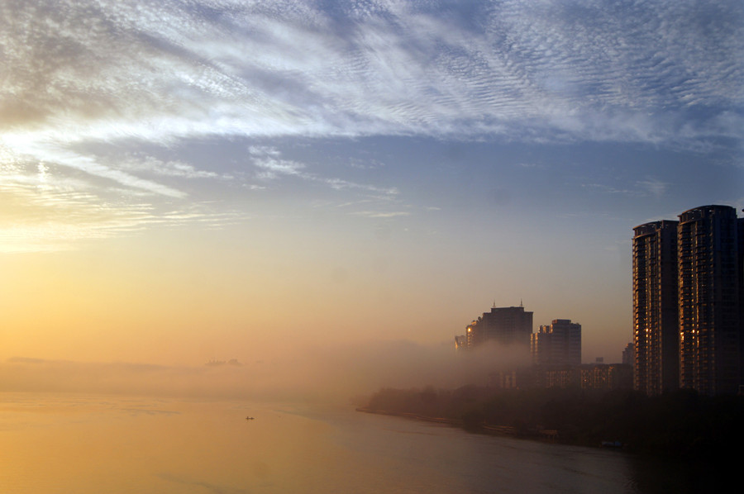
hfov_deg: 43.6
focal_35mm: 45
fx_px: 929
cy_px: 247
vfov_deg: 29.8
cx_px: 372
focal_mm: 30
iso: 100
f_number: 7.1
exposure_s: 1/320
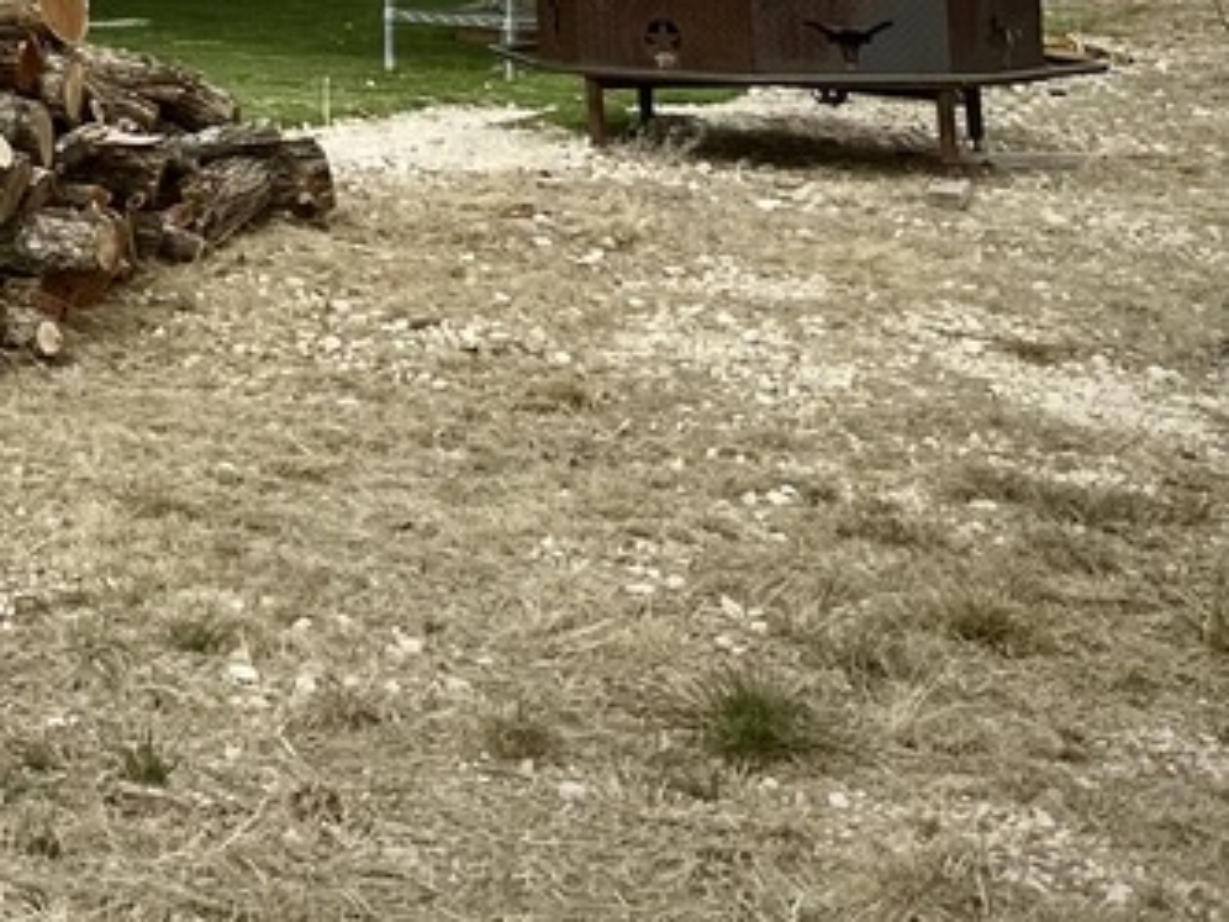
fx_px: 3692
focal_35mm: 104
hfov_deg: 16.2
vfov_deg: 12.8
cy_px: -778
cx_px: -922
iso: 80
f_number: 1.78
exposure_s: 1/5848
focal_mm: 6.86
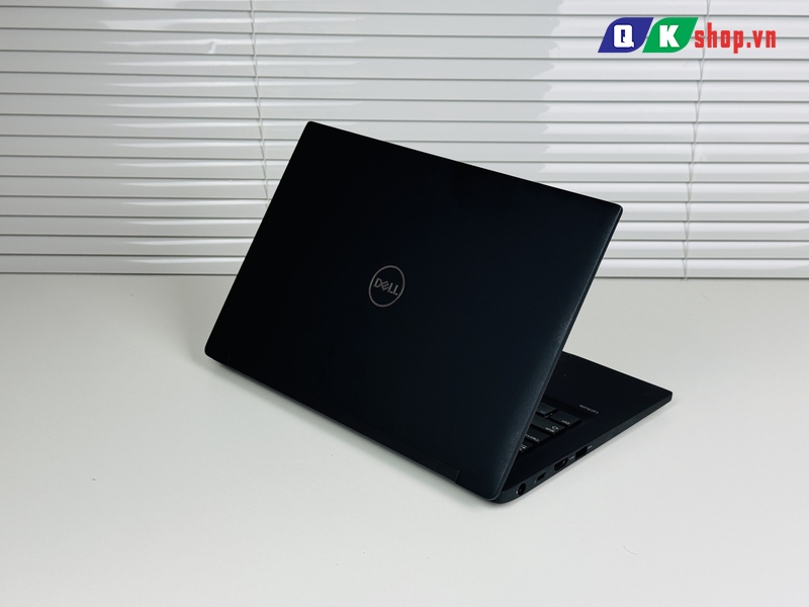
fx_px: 1122
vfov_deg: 30.3
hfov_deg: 39.7
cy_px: 304
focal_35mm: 48
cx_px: 404
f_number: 1.78
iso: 50
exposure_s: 1/189
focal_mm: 6.76
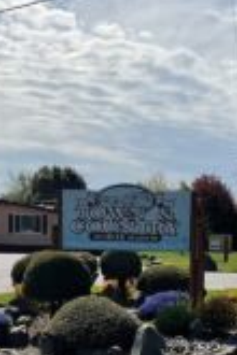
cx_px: 159
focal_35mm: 73
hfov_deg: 18.6
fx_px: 721
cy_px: 314
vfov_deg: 26.8
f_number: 1.8
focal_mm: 3
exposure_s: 1/3322
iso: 16
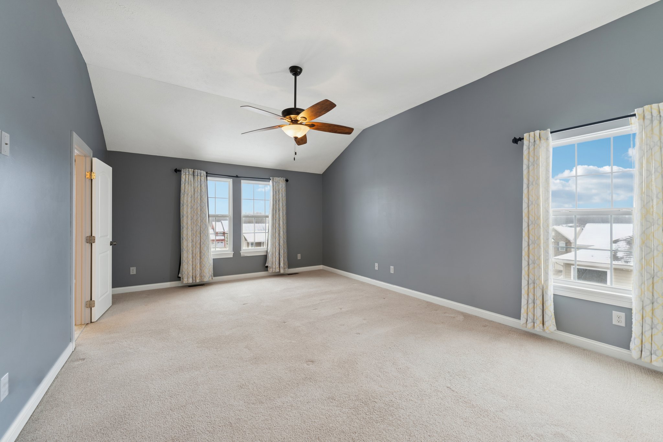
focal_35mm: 14
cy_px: 221
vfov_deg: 81.2
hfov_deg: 104.3
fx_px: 258
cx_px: 332
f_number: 4.5
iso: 250
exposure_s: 1/30
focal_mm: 14
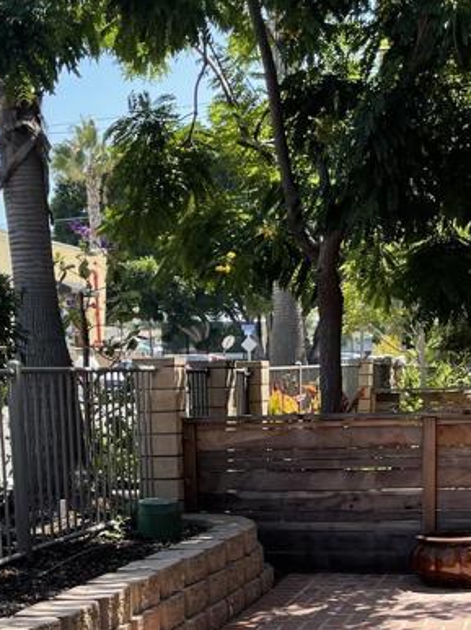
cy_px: 596
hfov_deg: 21.3
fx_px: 1253
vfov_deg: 27.0
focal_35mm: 69
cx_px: 236
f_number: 1.6
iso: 32
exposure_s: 1/979
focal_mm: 4.2
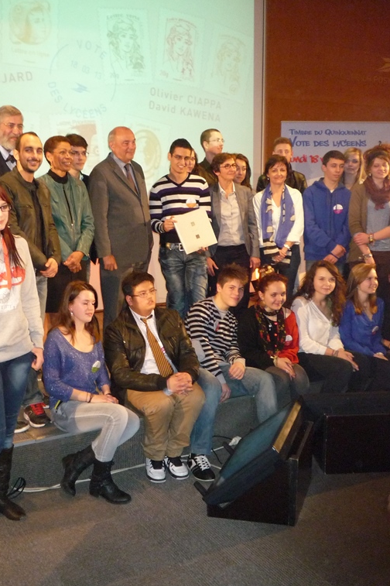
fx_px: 618
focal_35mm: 38
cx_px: 143
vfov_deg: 50.7
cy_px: 293
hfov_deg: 34.8
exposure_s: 1/30
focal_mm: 4.7
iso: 400
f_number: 2.9
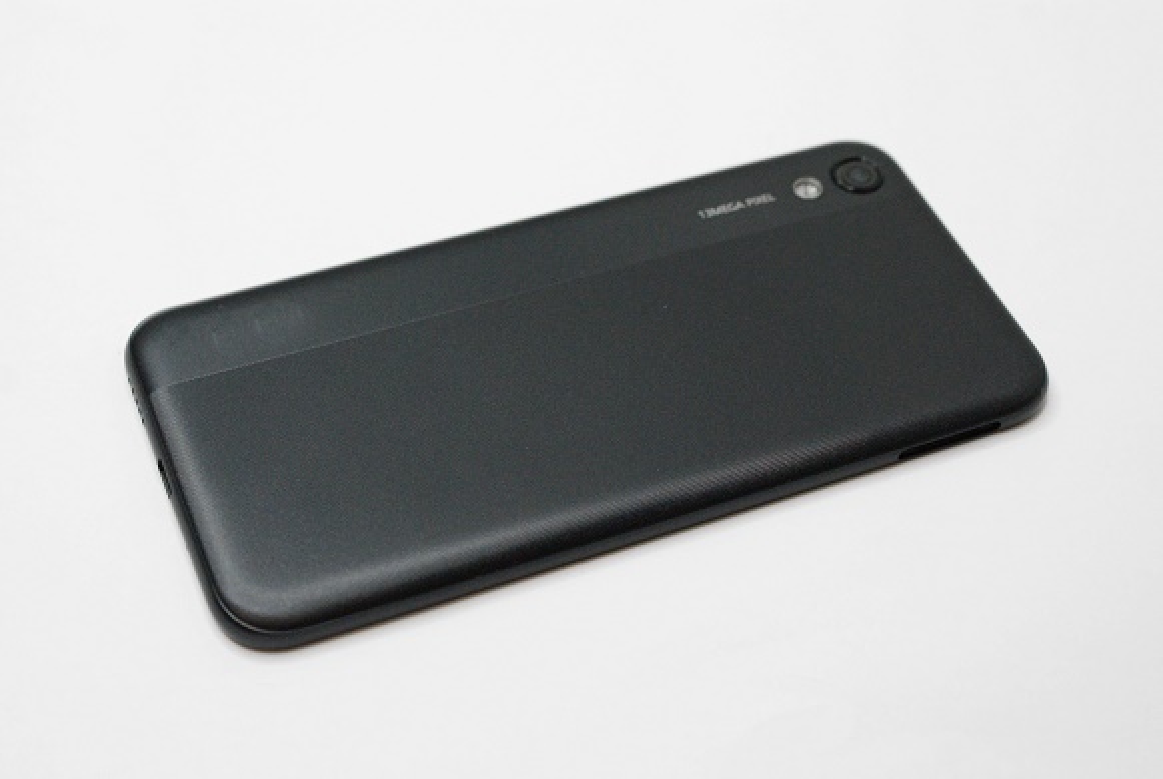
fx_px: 1941
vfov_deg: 22.7
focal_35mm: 60
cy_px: 390
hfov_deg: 33.4
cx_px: 582
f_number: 5.6
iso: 1600
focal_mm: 40
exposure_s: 1/320
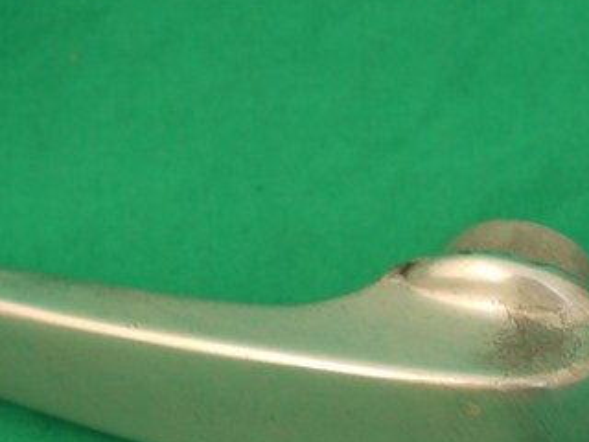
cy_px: 326
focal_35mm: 176
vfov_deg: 8.4
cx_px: 96
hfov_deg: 11.2
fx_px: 2995
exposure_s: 1/50
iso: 400
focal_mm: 37
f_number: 5.4
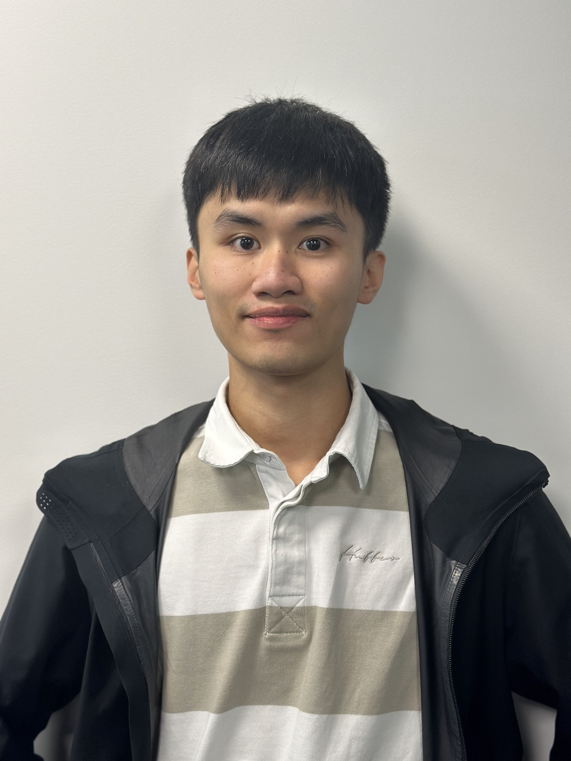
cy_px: 380
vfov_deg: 39.7
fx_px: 1056
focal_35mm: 48
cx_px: 286
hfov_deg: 30.3
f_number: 1.78
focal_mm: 6.86
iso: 100
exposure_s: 1/50
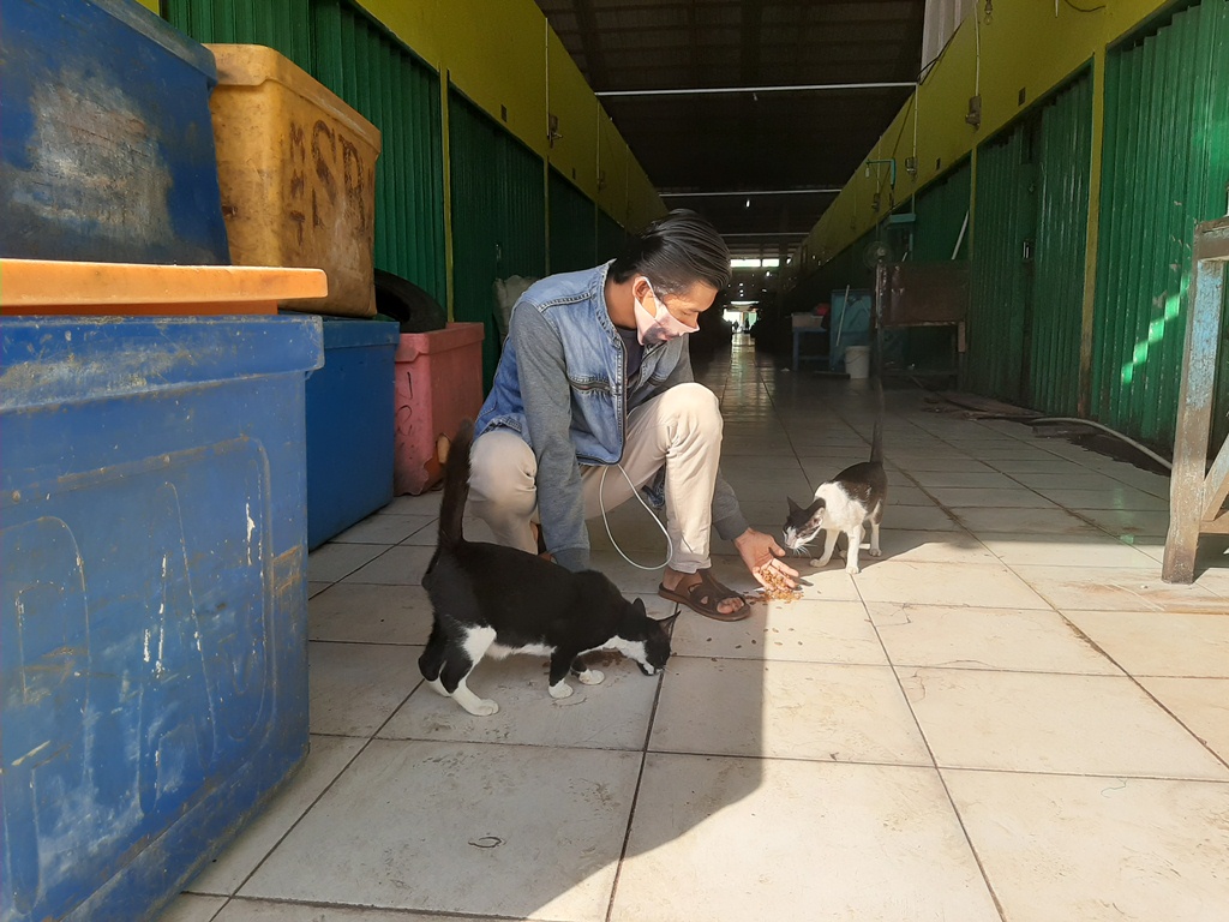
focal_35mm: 26
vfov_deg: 53.1
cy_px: 461
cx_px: 614
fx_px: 923
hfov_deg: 67.3
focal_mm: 3.93
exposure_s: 1/842
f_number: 1.7
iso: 40
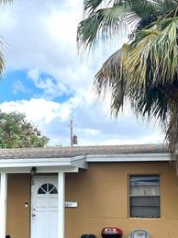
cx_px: 78
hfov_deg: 21.9
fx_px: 460
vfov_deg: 28.8
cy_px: 152
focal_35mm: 67
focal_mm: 5.1
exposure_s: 1/2410
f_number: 1.6
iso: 50
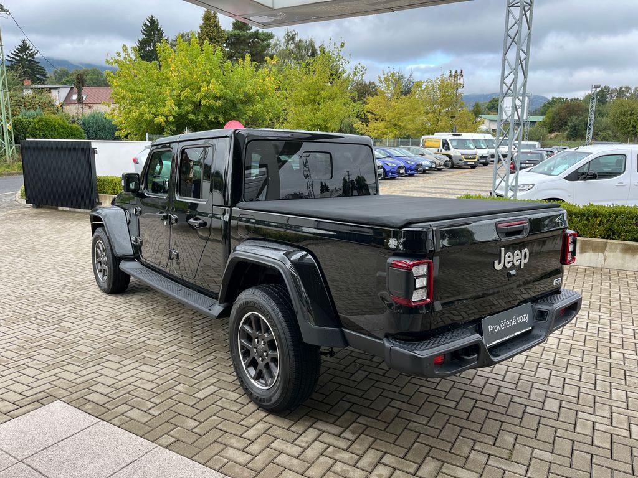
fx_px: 479
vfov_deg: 53.1
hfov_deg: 67.3
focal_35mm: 26
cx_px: 319
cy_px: 239
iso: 50
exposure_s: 1/555
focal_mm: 5.1
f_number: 1.6
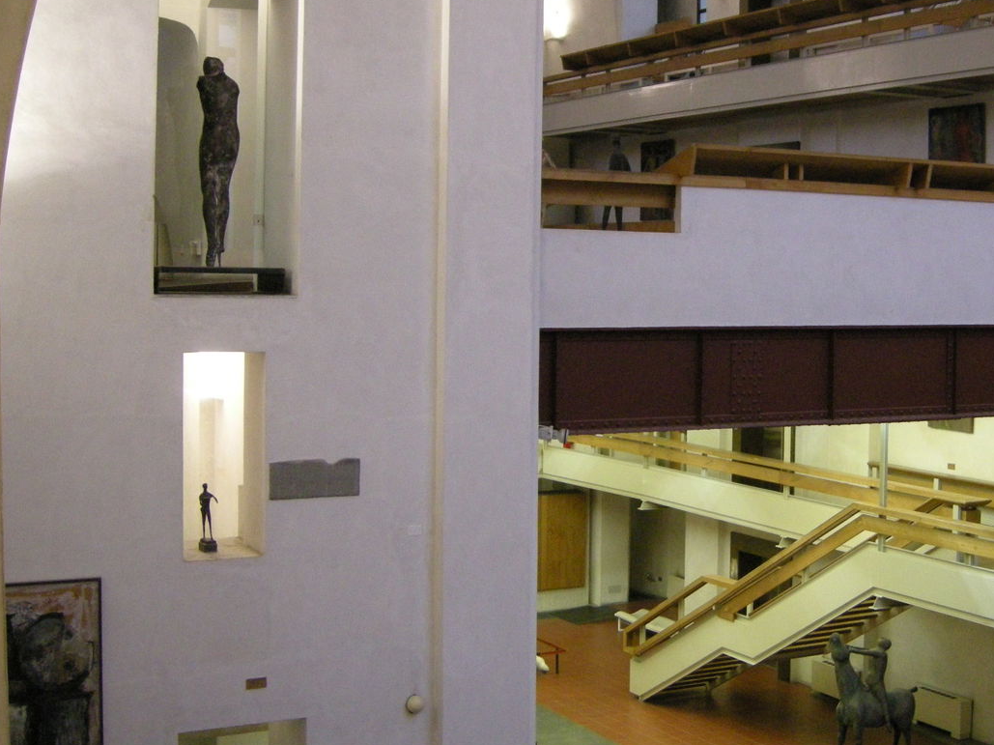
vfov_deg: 26.1
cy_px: 349
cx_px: 722
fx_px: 1607
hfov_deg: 33.8
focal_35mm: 56
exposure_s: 1/25
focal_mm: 7.5
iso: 400
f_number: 2.7
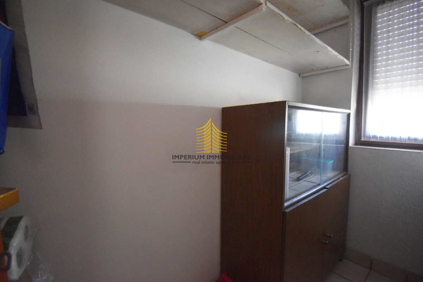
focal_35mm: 15
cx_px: 212
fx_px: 176
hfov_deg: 100.4
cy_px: 141
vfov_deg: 77.3
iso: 3200
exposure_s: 1/125
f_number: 4.5
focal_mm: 10
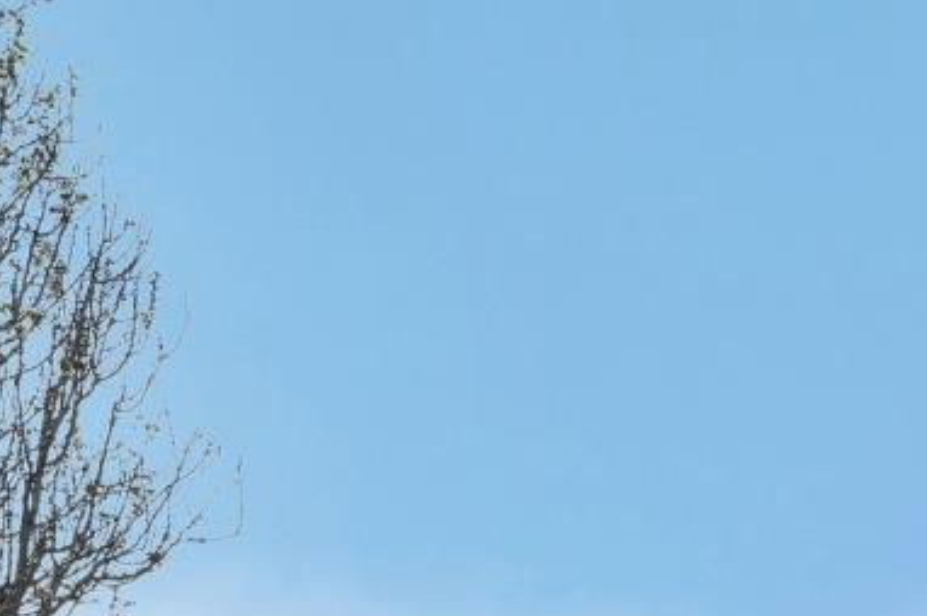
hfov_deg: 24.5
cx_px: 1509
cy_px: 1056
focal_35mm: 55
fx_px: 1415
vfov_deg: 19.5
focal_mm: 14
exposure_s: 1/1250
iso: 640
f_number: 8
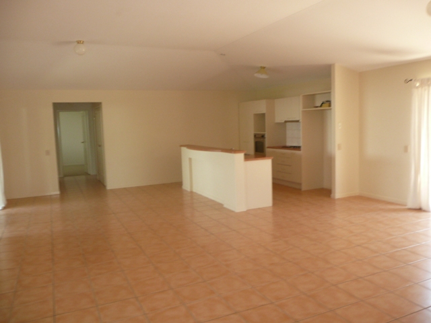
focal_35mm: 28
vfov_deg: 49.7
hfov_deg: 63.4
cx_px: 216
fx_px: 349
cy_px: 162
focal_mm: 4.6
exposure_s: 1/30
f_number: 3.3
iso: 160
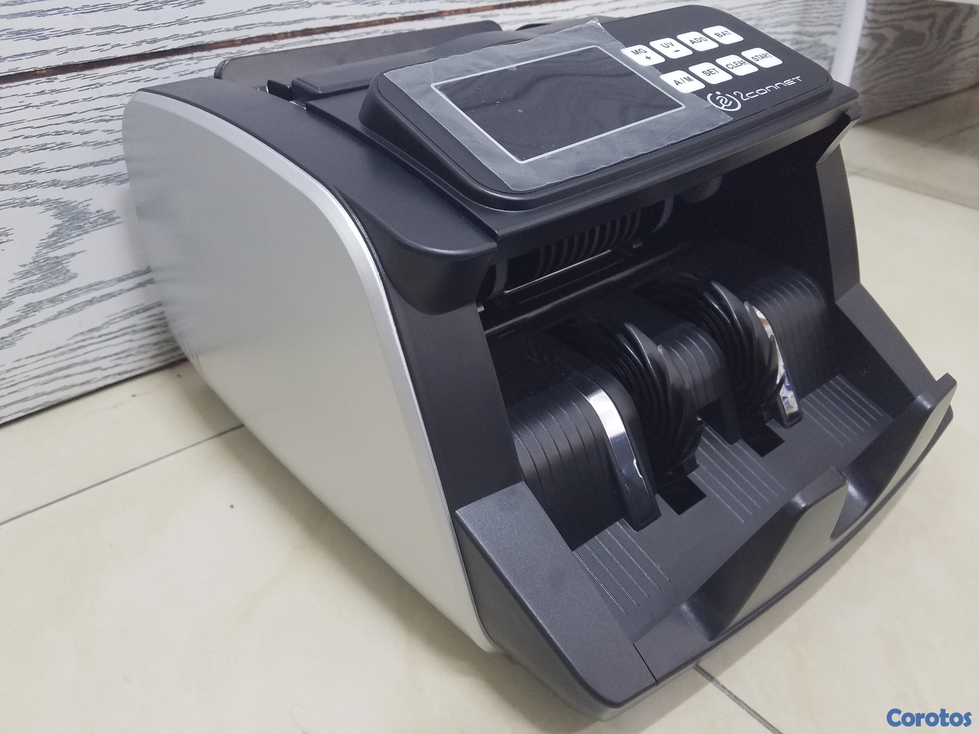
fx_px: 735
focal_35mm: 26
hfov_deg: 67.3
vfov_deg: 53.1
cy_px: 367
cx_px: 490
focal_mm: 4.2
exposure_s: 1/12
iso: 200
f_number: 1.7
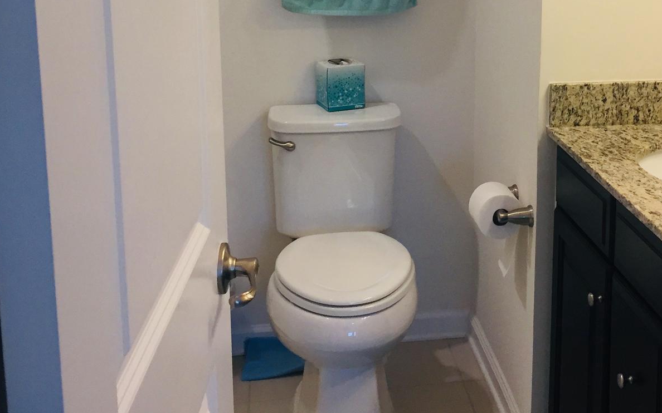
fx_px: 956
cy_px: 69
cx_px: 465
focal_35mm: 53
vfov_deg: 23.9
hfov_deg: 37.6
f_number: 2.2
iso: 40
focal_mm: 4.15
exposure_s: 1/30
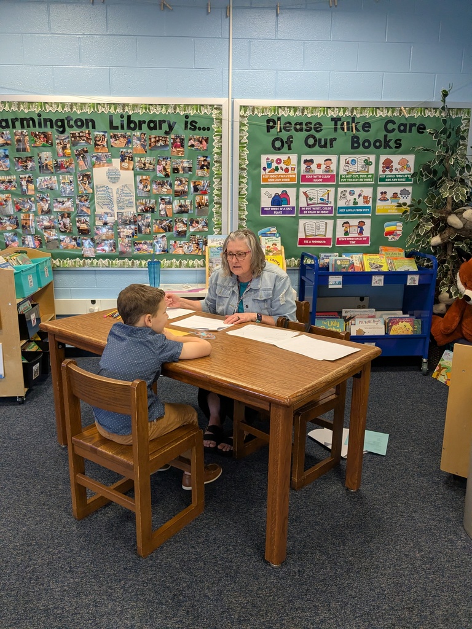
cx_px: 236
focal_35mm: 27
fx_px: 491
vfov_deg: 65.3
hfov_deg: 51.4
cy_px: 314
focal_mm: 4.38
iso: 369
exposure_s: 1/120
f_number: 1.73
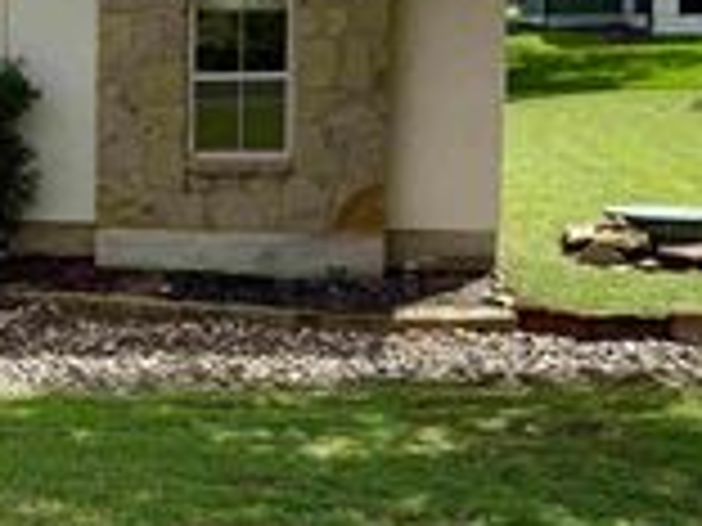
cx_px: -364
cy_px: 200
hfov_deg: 21.2
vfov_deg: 19.1
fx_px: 1562
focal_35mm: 77
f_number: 1.78
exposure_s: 1/5319
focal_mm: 6.76
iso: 80
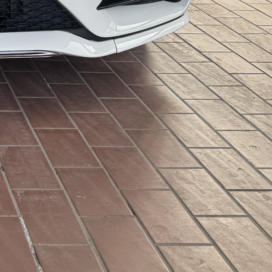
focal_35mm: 92
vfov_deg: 17.6
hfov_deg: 17.1
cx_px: -134
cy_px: -87
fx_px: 818
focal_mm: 6.76
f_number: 1.78
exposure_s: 1/278
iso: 80
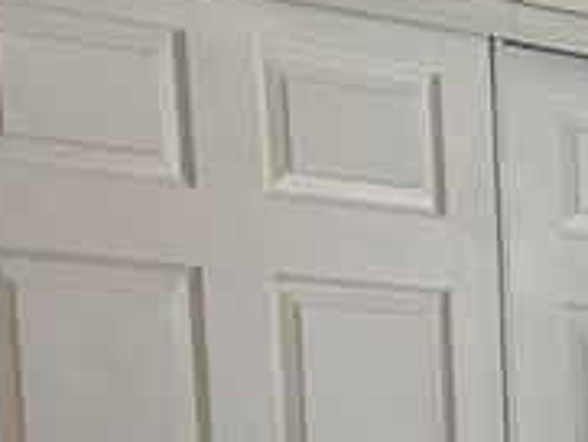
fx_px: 2499
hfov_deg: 11.7
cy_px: 812
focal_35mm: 147
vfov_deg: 9.6
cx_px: 1251
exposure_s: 1/60
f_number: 1.6
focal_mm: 5.96
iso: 160
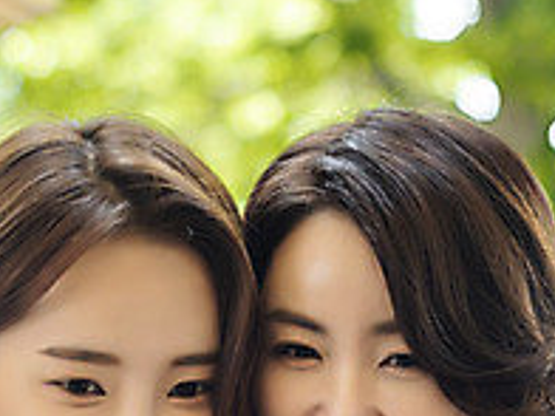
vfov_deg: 9.9
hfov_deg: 13.4
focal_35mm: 147
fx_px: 2357
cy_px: 560
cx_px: 279
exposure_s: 1/160
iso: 100
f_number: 2.2
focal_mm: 50
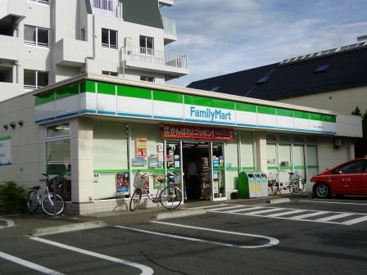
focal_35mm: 41
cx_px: 184
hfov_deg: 45.8
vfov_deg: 35.1
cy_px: 138
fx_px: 435
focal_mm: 7.3
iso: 100
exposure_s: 1/160
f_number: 10
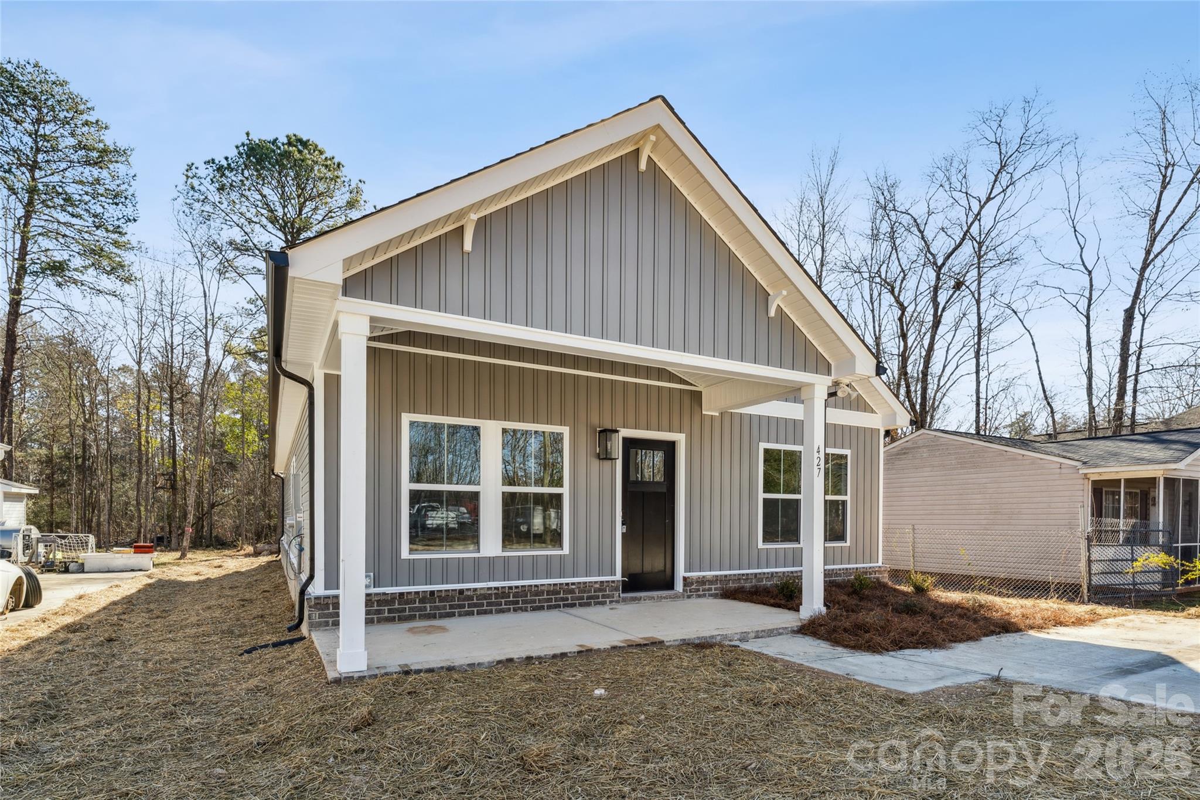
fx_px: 553
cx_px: 600
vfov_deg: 71.7
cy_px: 400
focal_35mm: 17
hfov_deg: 94.6
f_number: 13
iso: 100
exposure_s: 1/40
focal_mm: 16.6
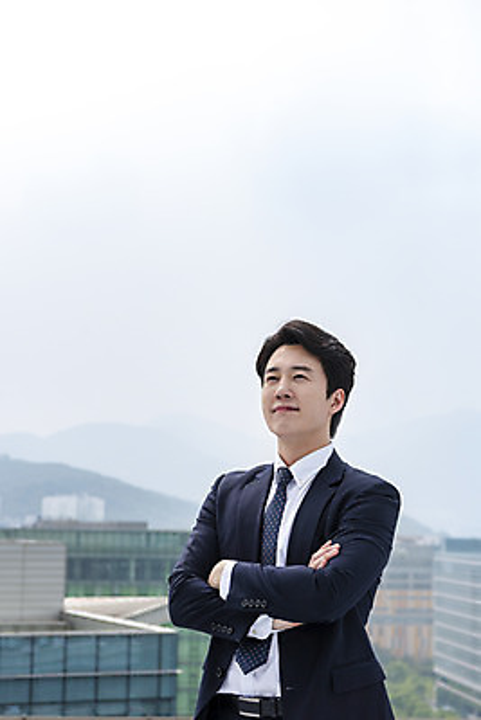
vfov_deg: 32.4
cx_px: 240
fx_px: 1241
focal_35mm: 62
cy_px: 360
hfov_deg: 21.9
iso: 400
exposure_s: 1/2000
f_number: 5.6
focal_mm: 62
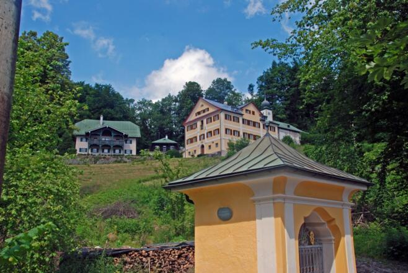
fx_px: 374
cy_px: 136
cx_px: 204
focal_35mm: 33
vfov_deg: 40.0
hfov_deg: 57.2
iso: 160
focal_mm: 22
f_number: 13
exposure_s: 1/100
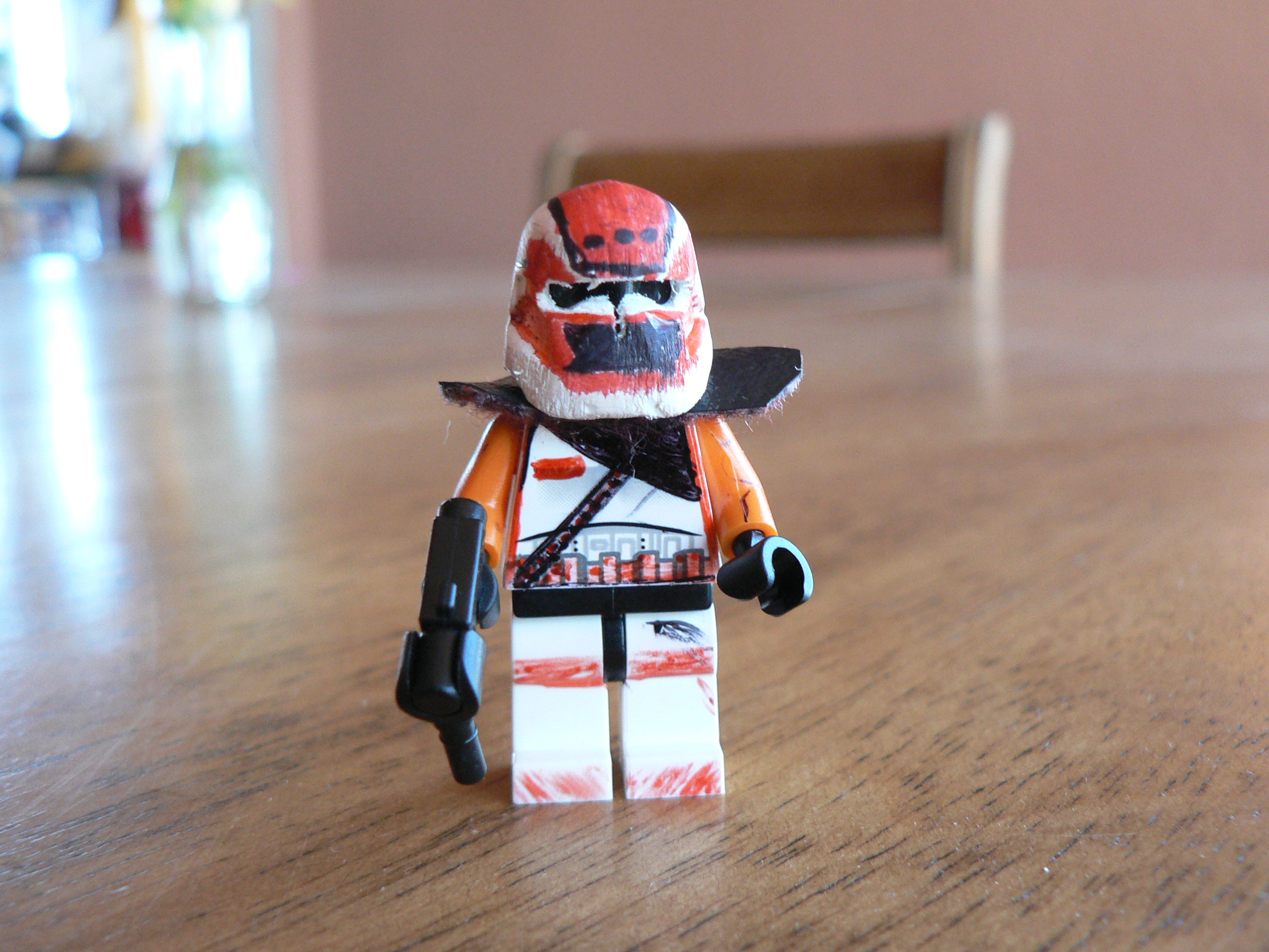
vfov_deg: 39.7
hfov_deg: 51.4
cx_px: 634
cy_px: 476
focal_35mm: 36
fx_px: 1320
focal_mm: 6
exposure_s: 1/20
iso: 200
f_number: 2.8
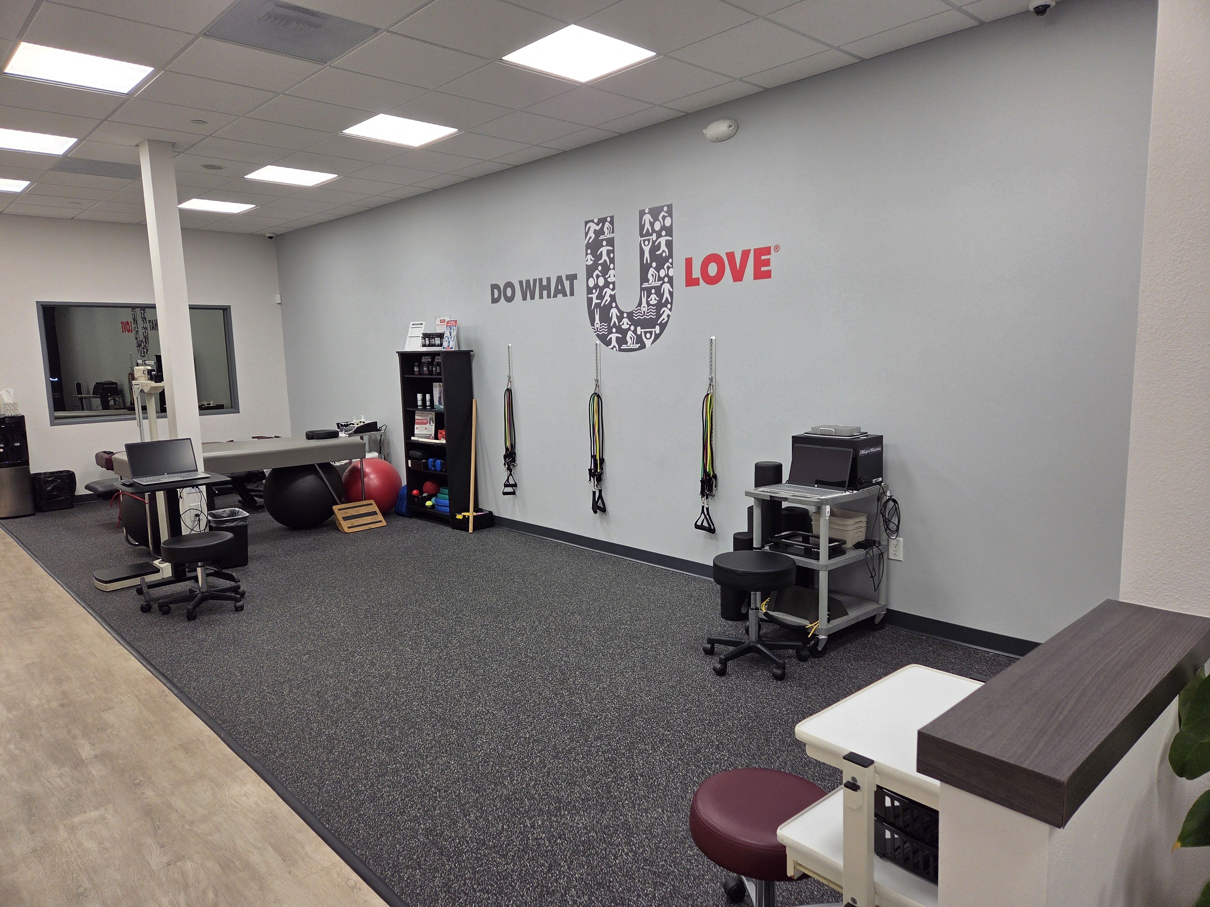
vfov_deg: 58.9
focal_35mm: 23
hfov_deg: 73.9
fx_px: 804
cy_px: 454
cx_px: 605
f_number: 1.8
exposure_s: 1/60
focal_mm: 5.4
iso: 25
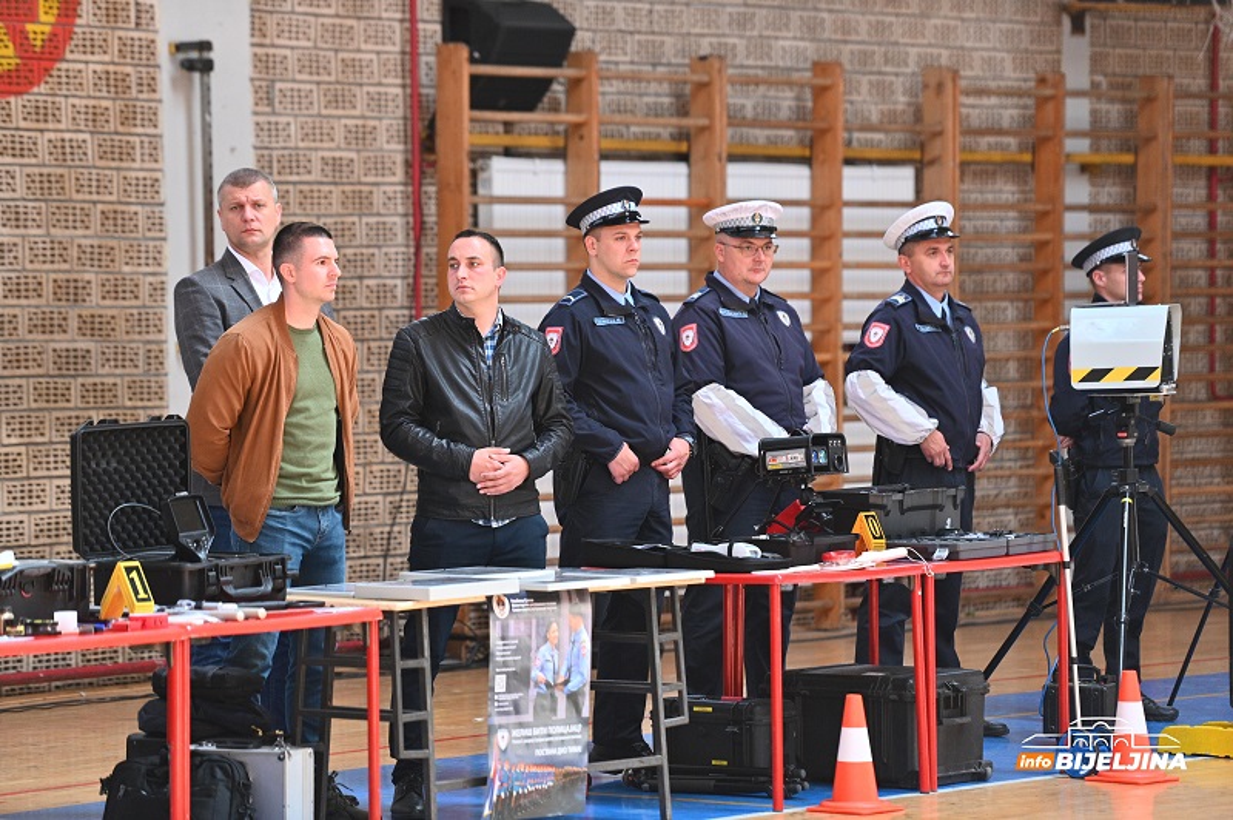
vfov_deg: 8.3
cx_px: 616
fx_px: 5646
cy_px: 410
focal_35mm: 165
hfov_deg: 12.5
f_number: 2.8
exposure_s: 1/400
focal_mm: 165
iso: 1600
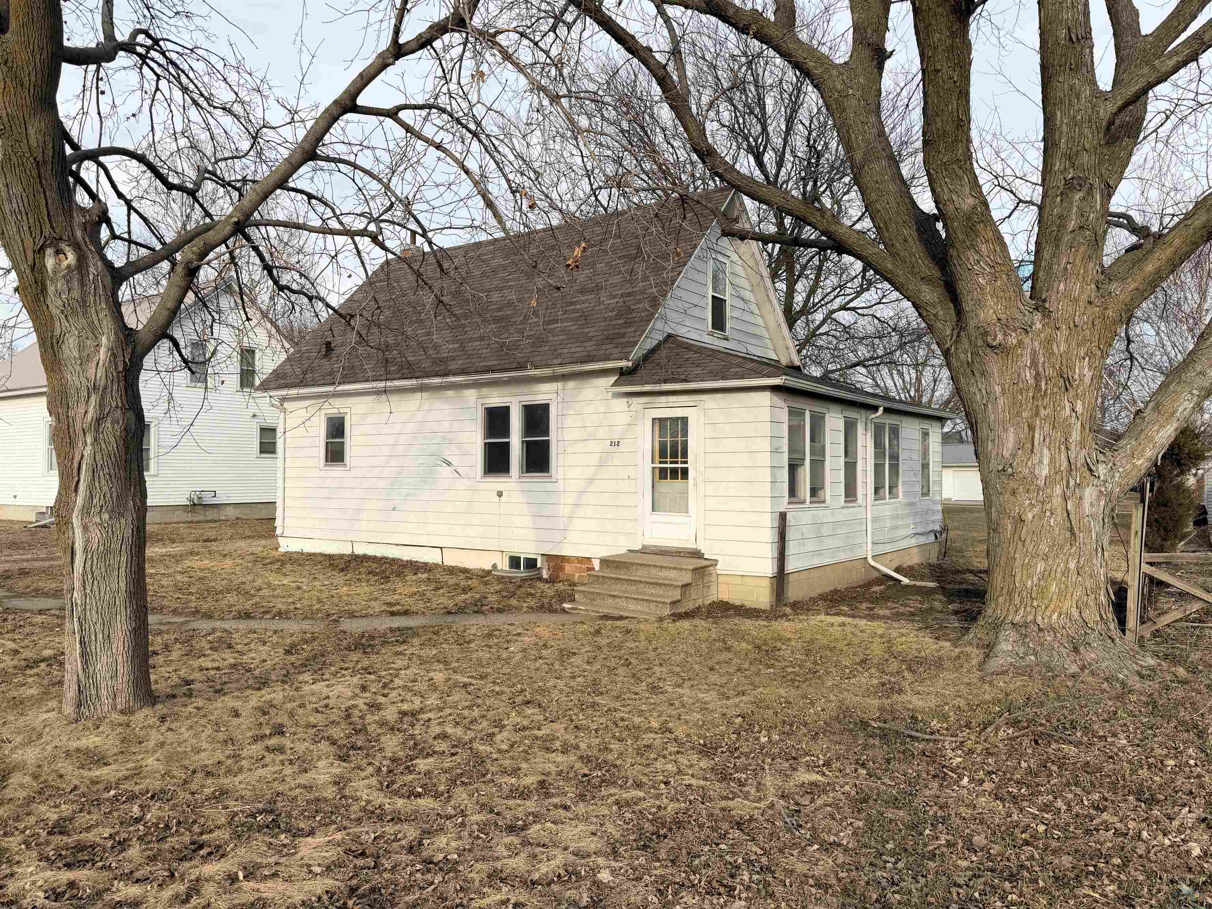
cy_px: 454
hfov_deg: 71.6
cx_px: 606
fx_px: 840
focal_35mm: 24
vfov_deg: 56.8
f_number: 1.78
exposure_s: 1/1689
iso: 80
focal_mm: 6.76
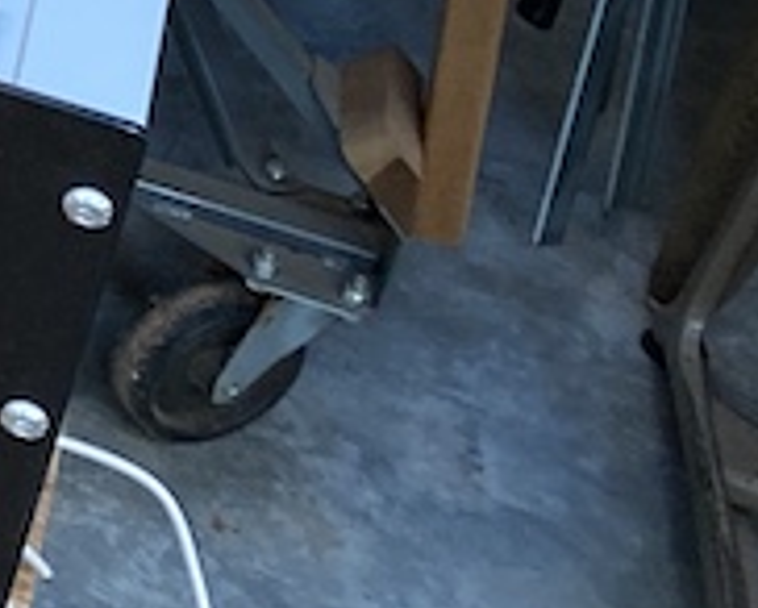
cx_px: -1708
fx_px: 3750
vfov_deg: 8.6
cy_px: -729
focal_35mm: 167
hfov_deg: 8.8
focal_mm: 4.25
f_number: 1.8
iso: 64
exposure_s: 1/120
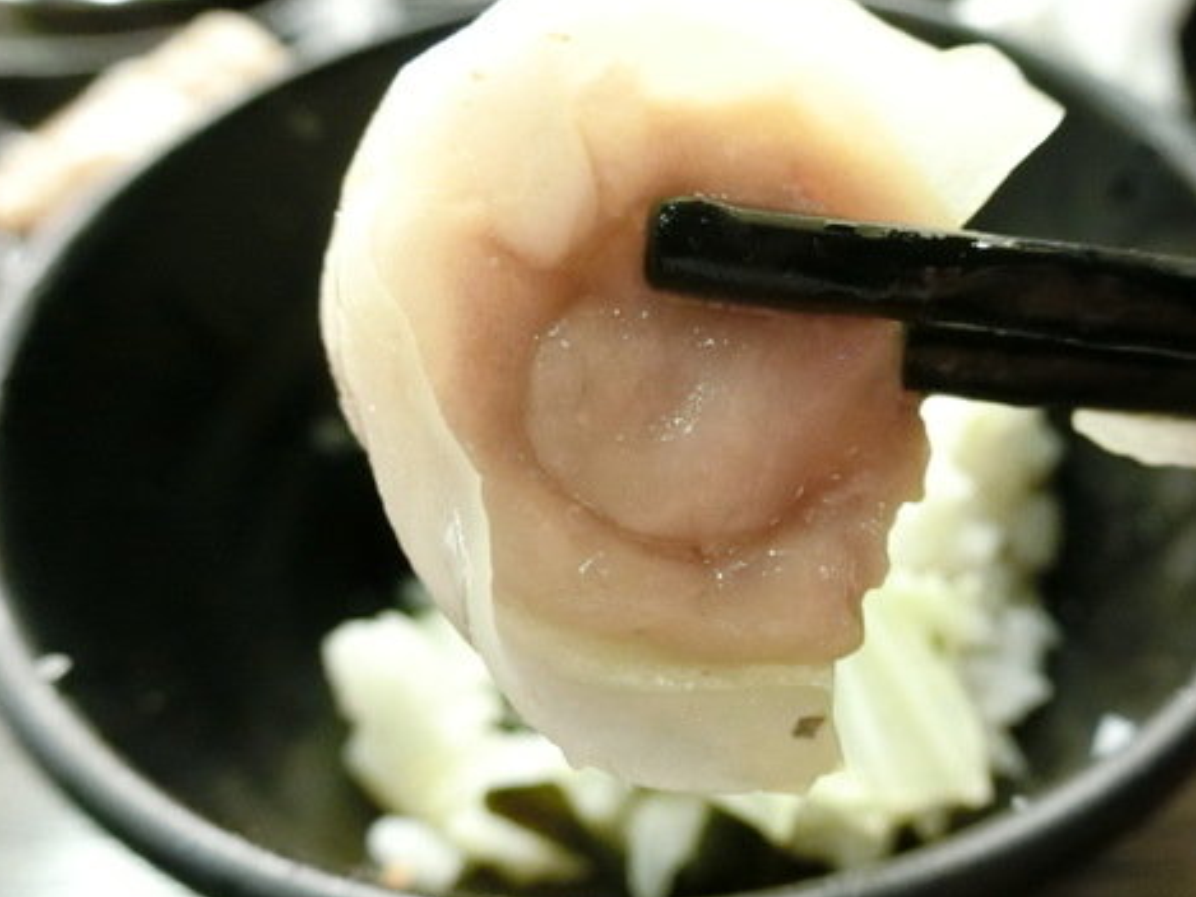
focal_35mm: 32
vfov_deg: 44.2
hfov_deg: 56.3
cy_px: 423
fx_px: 1106
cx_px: 732
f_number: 2.8
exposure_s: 1/100
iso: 2000
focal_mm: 5.4
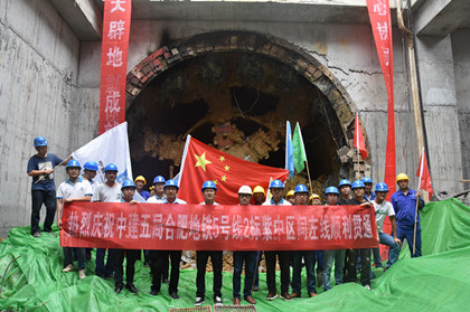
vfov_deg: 47.8
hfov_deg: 67.4
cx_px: 235
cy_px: 156
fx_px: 352
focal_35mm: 27
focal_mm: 18
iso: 800
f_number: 7.1
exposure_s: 1/200
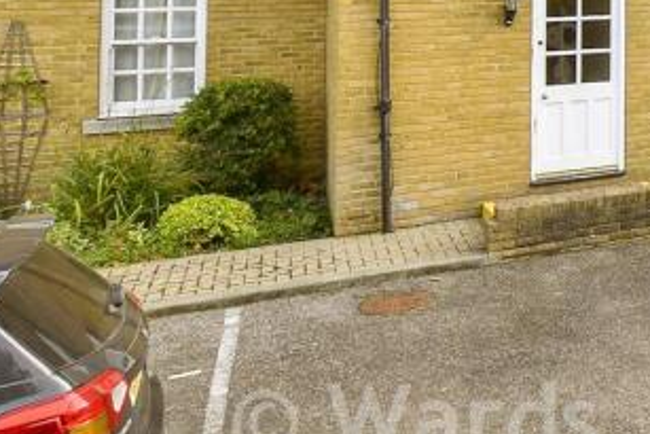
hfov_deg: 28.5
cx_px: 936
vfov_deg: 24.7
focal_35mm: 50
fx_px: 903
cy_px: -75
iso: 160
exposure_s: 1/200
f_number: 8
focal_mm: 10
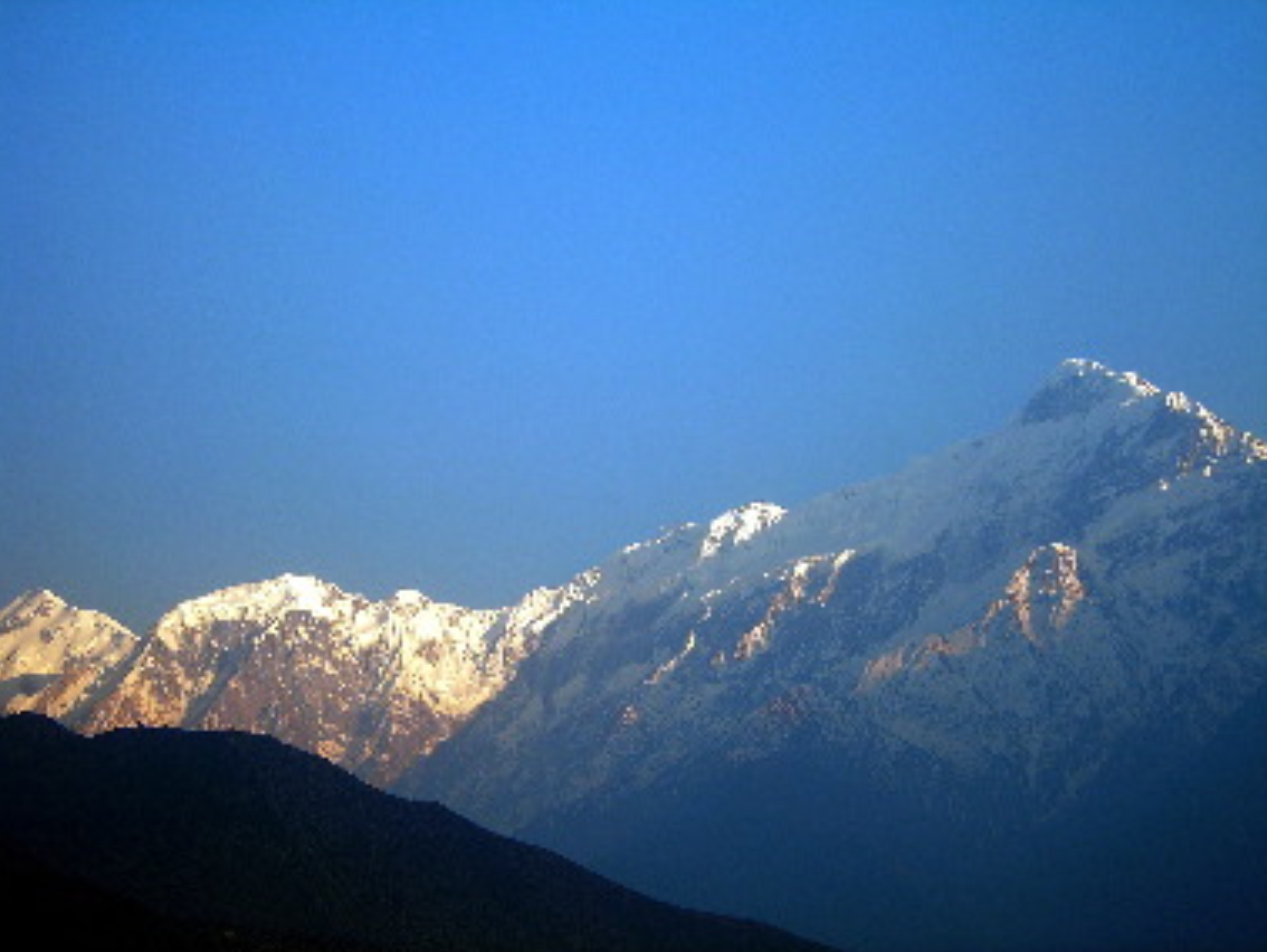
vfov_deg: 22.3
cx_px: 627
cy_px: 473
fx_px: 2417
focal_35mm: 66
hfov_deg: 29.4
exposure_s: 1/81.1
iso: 50
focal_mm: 10.8
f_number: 3.9
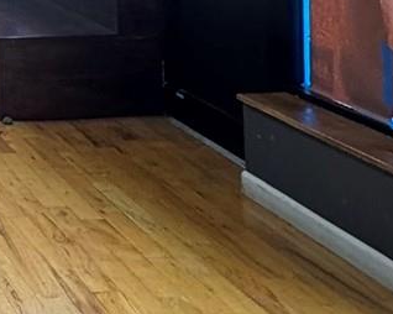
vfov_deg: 16.1
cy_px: -138
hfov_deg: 17.4
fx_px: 1023
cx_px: -330
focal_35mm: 88
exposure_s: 1/60
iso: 200
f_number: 2.2
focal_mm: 2.22
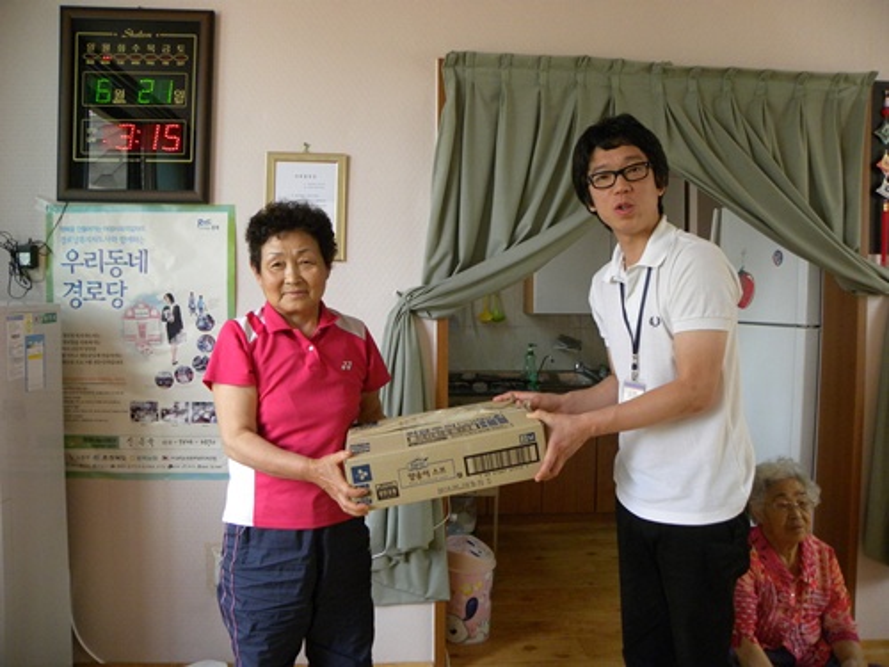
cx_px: 444
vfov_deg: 53.1
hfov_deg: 67.3
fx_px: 668
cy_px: 334
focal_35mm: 26
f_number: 2.8
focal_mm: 4.6
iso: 343
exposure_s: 1/72.1
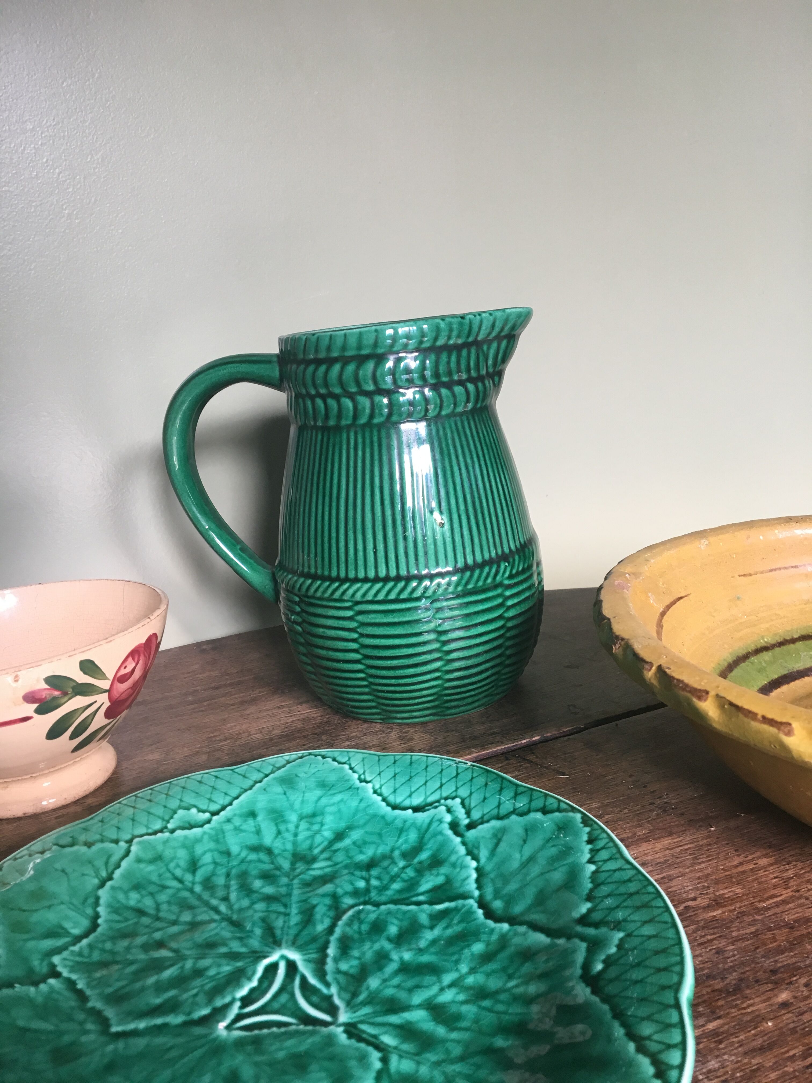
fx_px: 907
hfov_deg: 48.2
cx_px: 406
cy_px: 542
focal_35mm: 29
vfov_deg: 61.7
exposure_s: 1/33
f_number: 2.2
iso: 50
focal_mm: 4.15
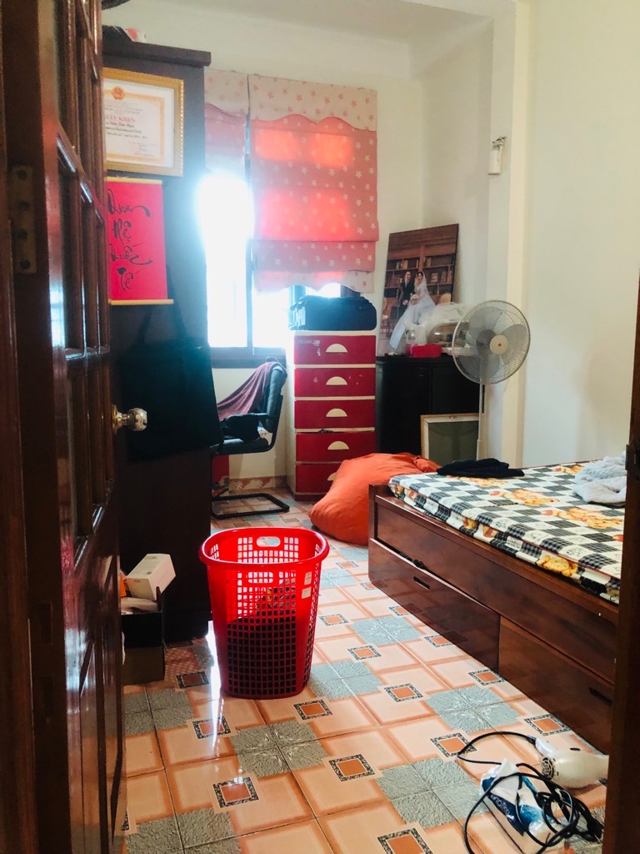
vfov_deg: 63.4
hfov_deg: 49.7
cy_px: 427
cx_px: 320
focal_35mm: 28
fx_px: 690
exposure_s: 1/13
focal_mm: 3.99
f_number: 1.8
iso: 100
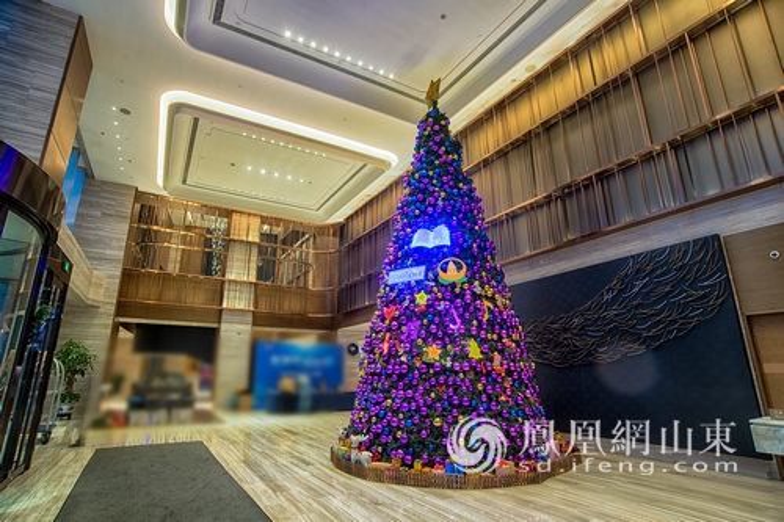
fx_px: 392
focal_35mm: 18
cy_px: 261
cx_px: 392
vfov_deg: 67.3
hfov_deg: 90.0
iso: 100
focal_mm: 18
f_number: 8
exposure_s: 1.3
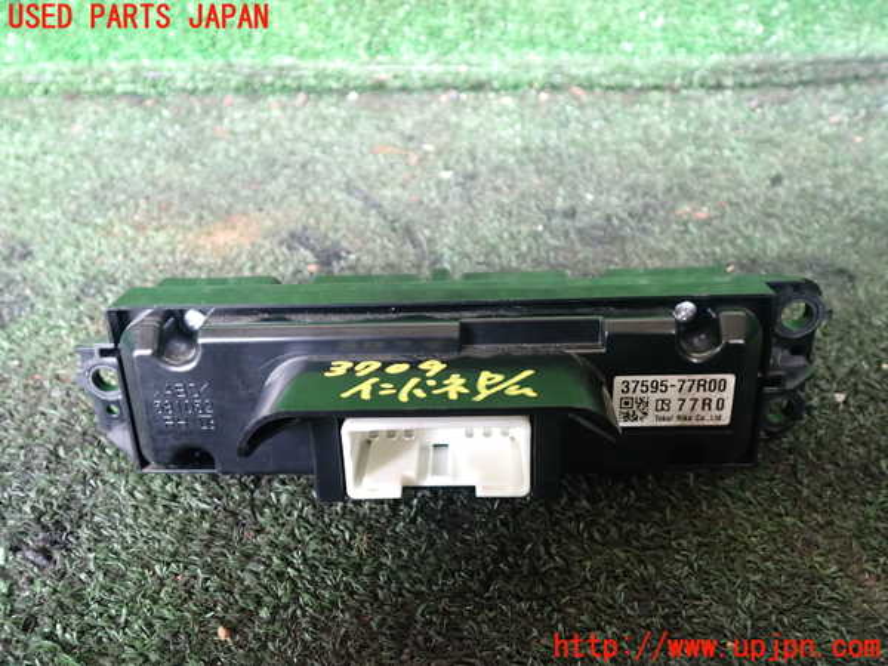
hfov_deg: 60.0
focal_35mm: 30
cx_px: 444
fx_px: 770
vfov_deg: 46.8
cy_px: 333
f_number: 2.3
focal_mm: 5.4
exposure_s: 1/30
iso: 320
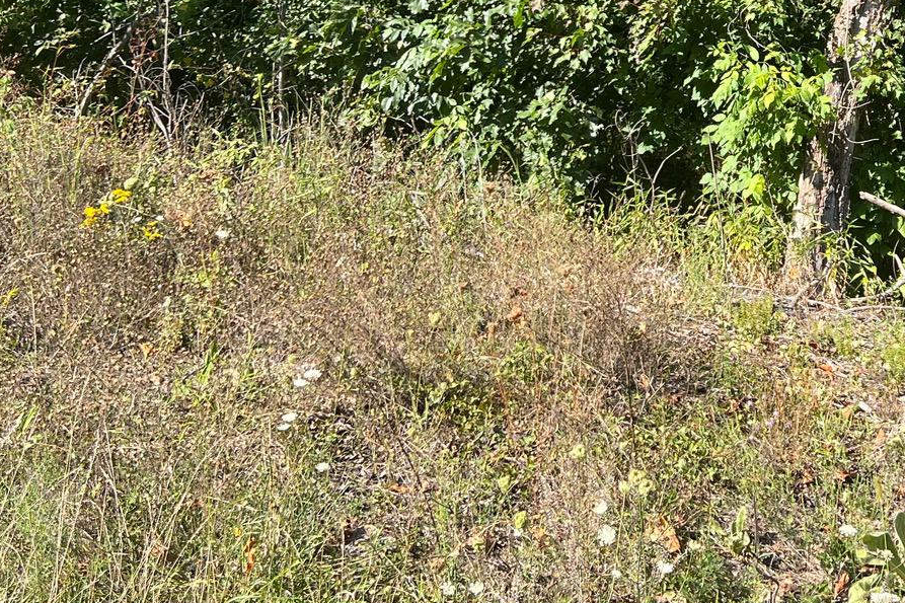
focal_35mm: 62
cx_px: 678
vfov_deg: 20.6
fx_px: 1558
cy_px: -104
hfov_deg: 31.8
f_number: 1.5
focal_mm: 5.7
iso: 50
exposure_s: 1/991
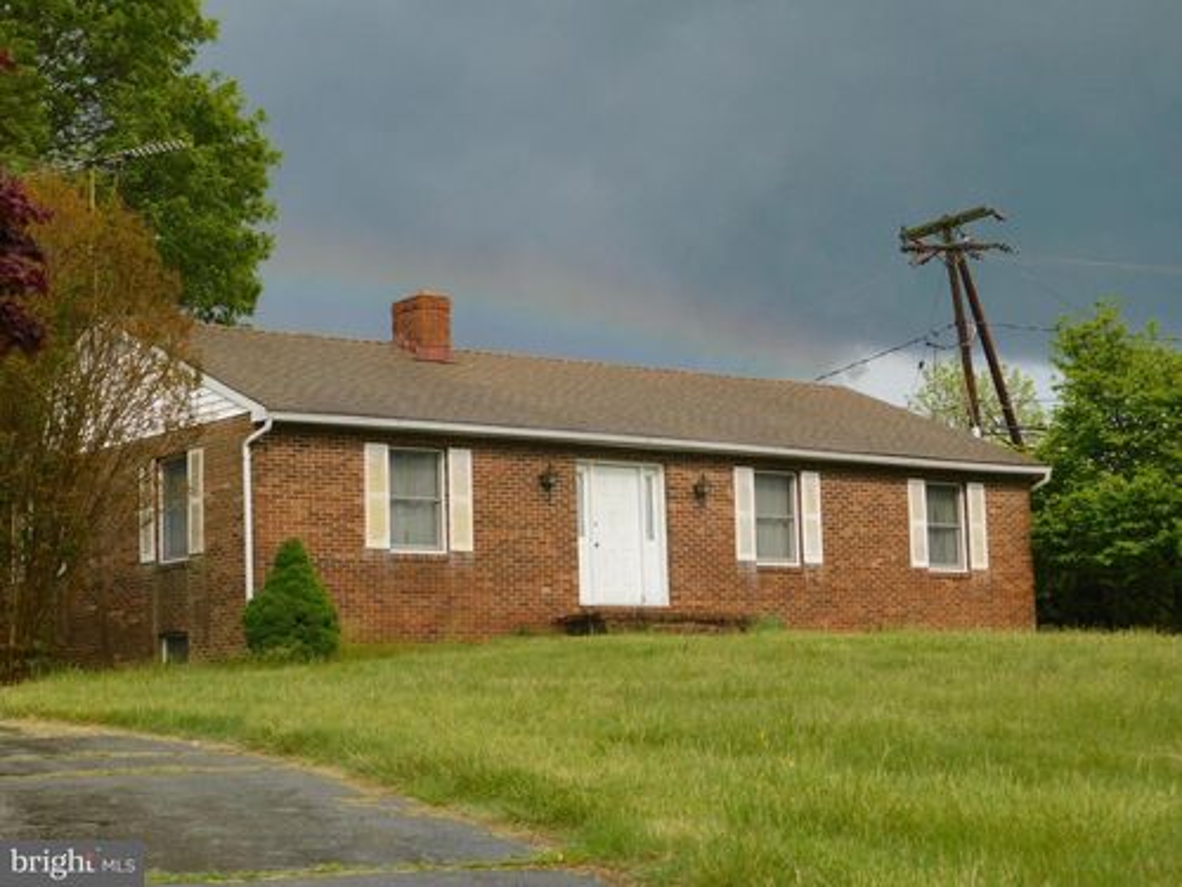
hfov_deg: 27.4
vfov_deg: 20.7
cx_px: 591
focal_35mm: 71
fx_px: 2424
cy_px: 444
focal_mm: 12.6
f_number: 4.3
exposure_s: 1/500
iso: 125
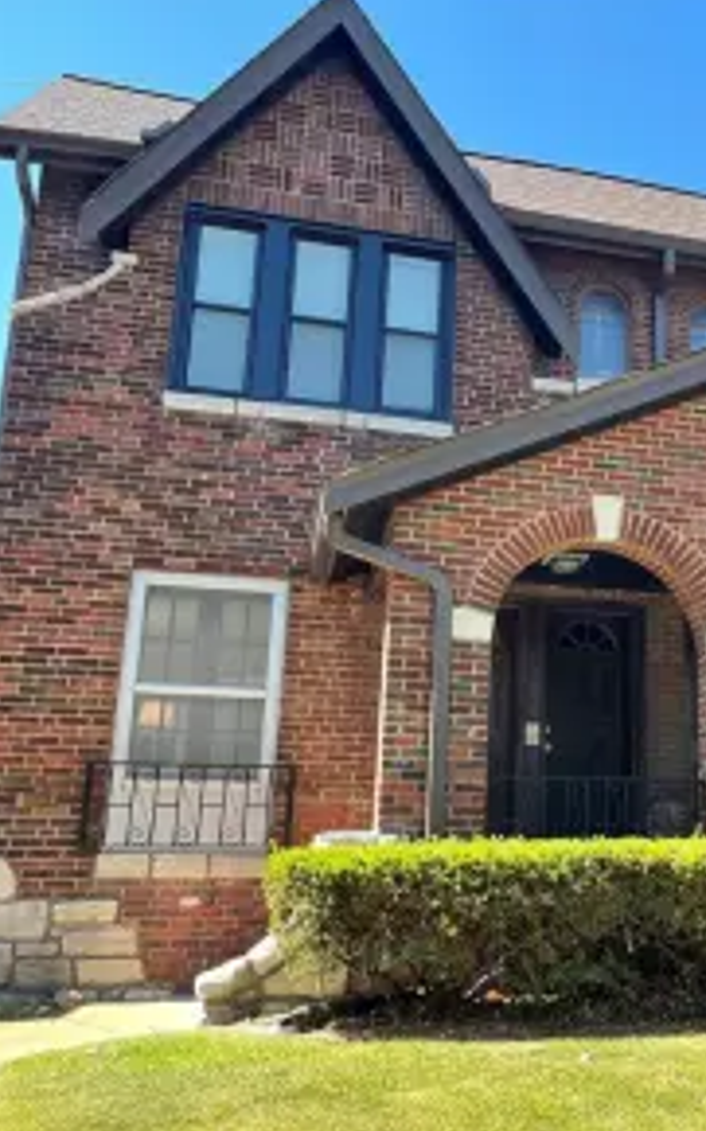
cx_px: 612
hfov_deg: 32.2
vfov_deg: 51.6
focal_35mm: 38
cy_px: 566
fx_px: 1171
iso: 32
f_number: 1.6
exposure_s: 1/246
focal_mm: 5.1
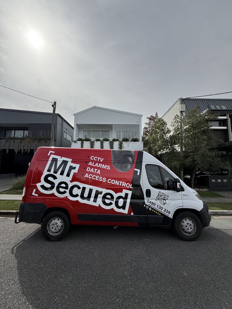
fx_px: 125
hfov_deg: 85.7
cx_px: 116
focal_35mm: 14
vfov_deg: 102.1
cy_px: 154
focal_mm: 2.22
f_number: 2.2
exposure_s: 1/3891
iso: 50
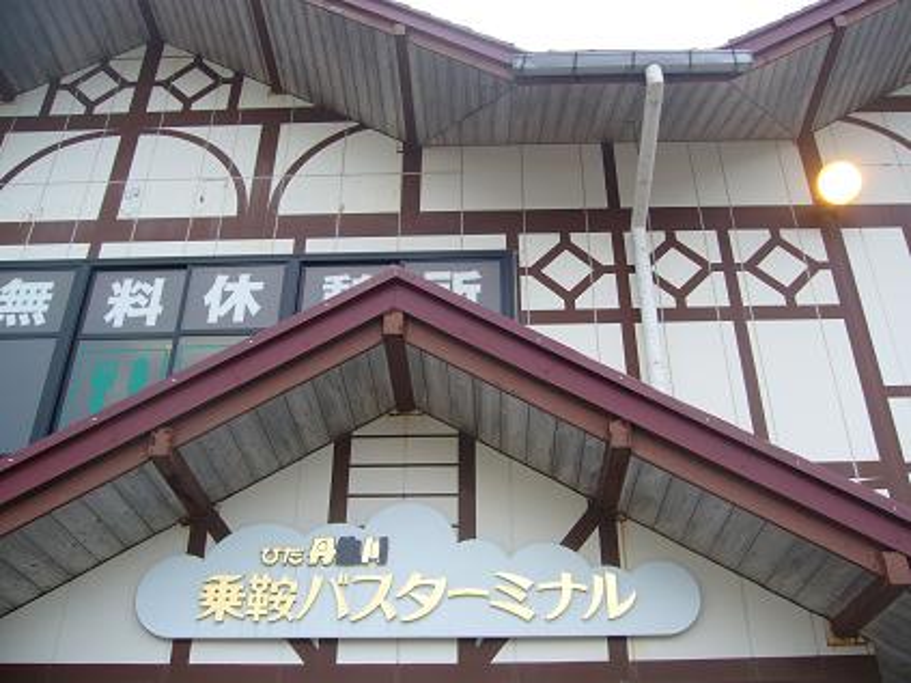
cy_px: 342
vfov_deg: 40.7
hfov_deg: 52.6
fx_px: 921
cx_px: 456
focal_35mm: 35
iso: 80
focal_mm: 5.8
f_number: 5.6
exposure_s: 1/200
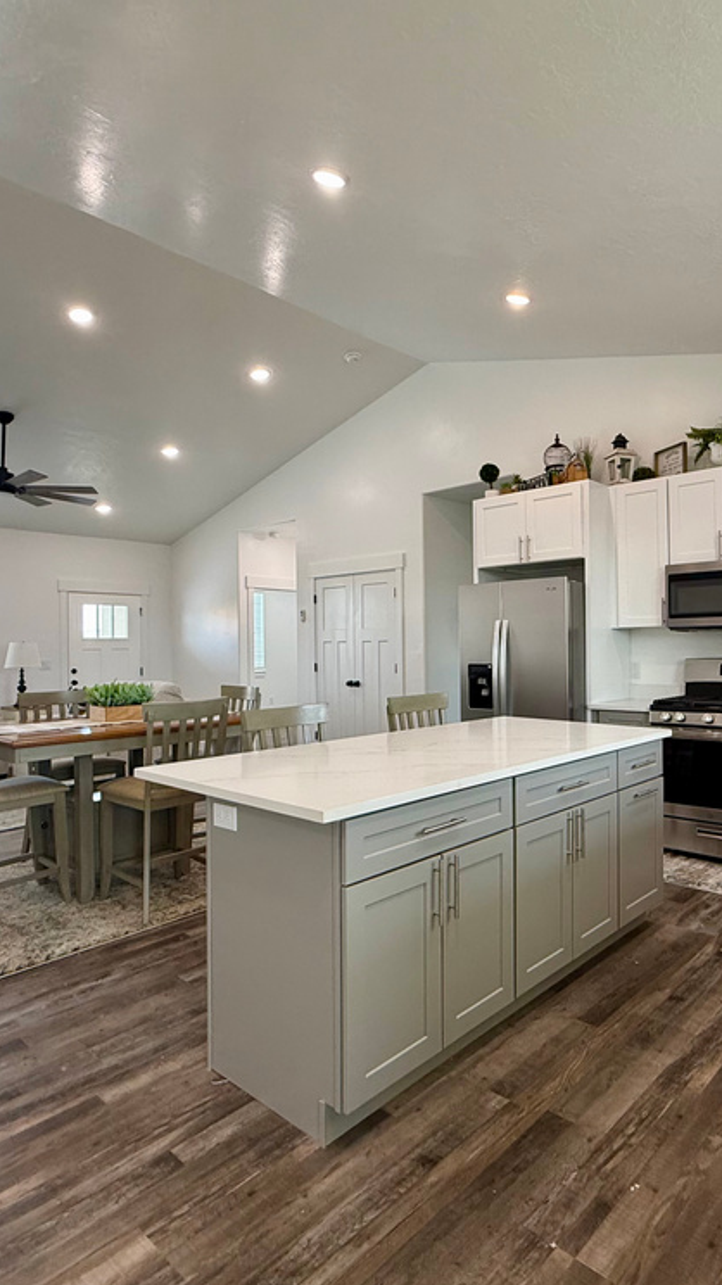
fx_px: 715
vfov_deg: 83.9
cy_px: 634
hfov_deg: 53.0
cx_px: 451
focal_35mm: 21
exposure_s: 1/120
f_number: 2.2
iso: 125
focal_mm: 2.22
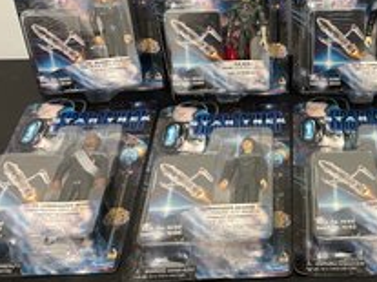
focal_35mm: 43
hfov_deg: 41.8
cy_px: 97
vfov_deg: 33.3
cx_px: 305
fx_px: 468
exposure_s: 1/60
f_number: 1.6
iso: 125
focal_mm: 4.2
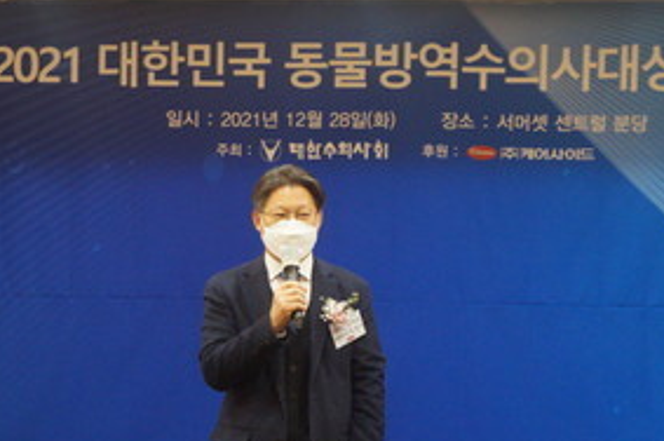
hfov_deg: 20.9
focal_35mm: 98
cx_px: 394
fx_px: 1802
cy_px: 264
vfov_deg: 14.0
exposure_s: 1/80
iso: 2500
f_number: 5.6
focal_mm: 41
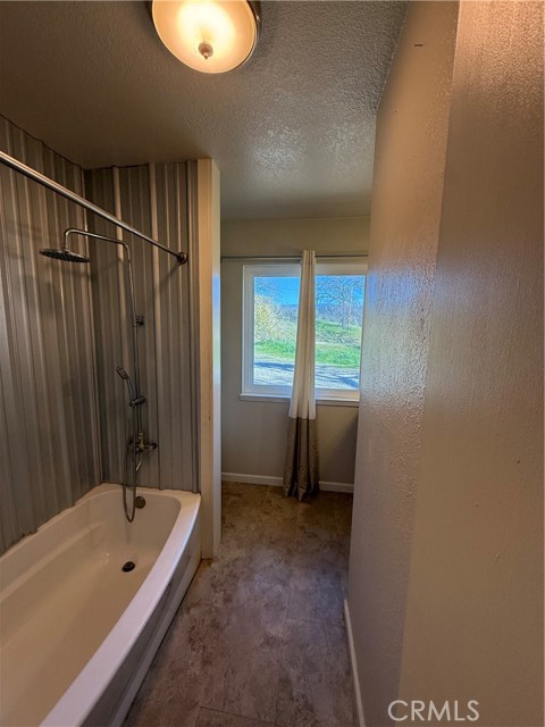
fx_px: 294
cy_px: 364
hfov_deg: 85.7
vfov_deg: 102.1
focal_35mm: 14
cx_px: 272
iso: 64
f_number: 2.2
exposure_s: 1/132
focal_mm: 2.22
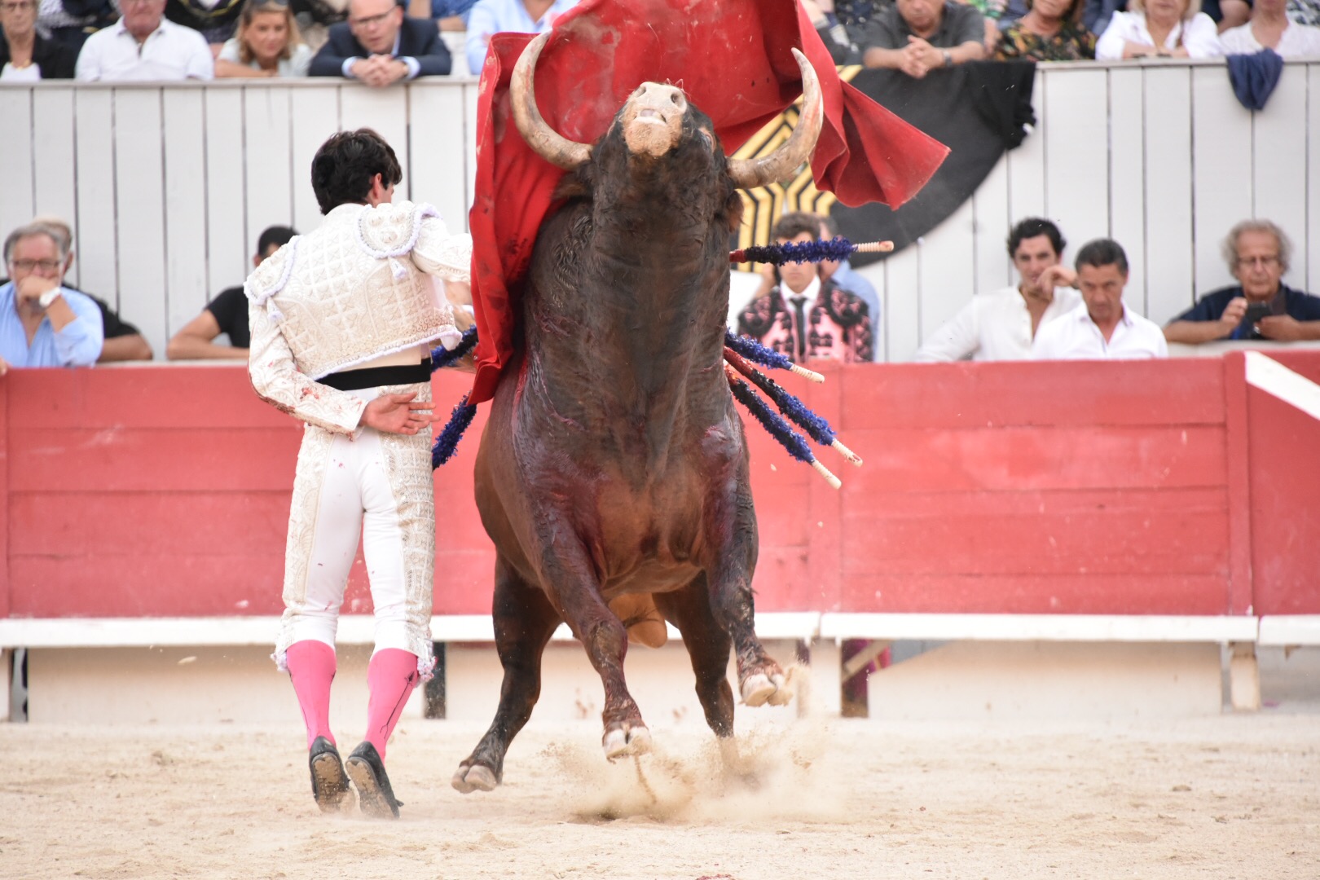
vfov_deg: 5.5
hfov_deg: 8.2
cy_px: 440
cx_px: 660
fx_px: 9166
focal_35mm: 250
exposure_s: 1/640
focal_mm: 250
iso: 3600
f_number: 5.6
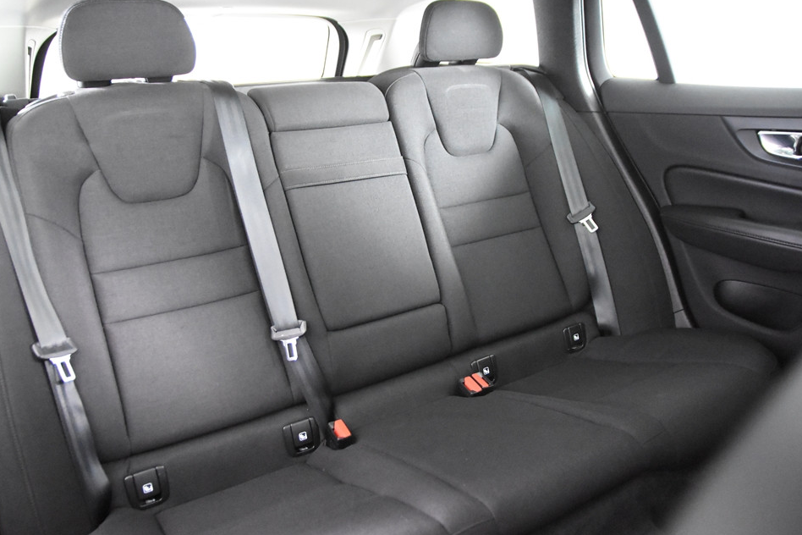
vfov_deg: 47.1
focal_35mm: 28
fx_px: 613
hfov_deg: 66.3
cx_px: 380
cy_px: 271
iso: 10000
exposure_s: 1/25
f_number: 2.8
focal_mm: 17
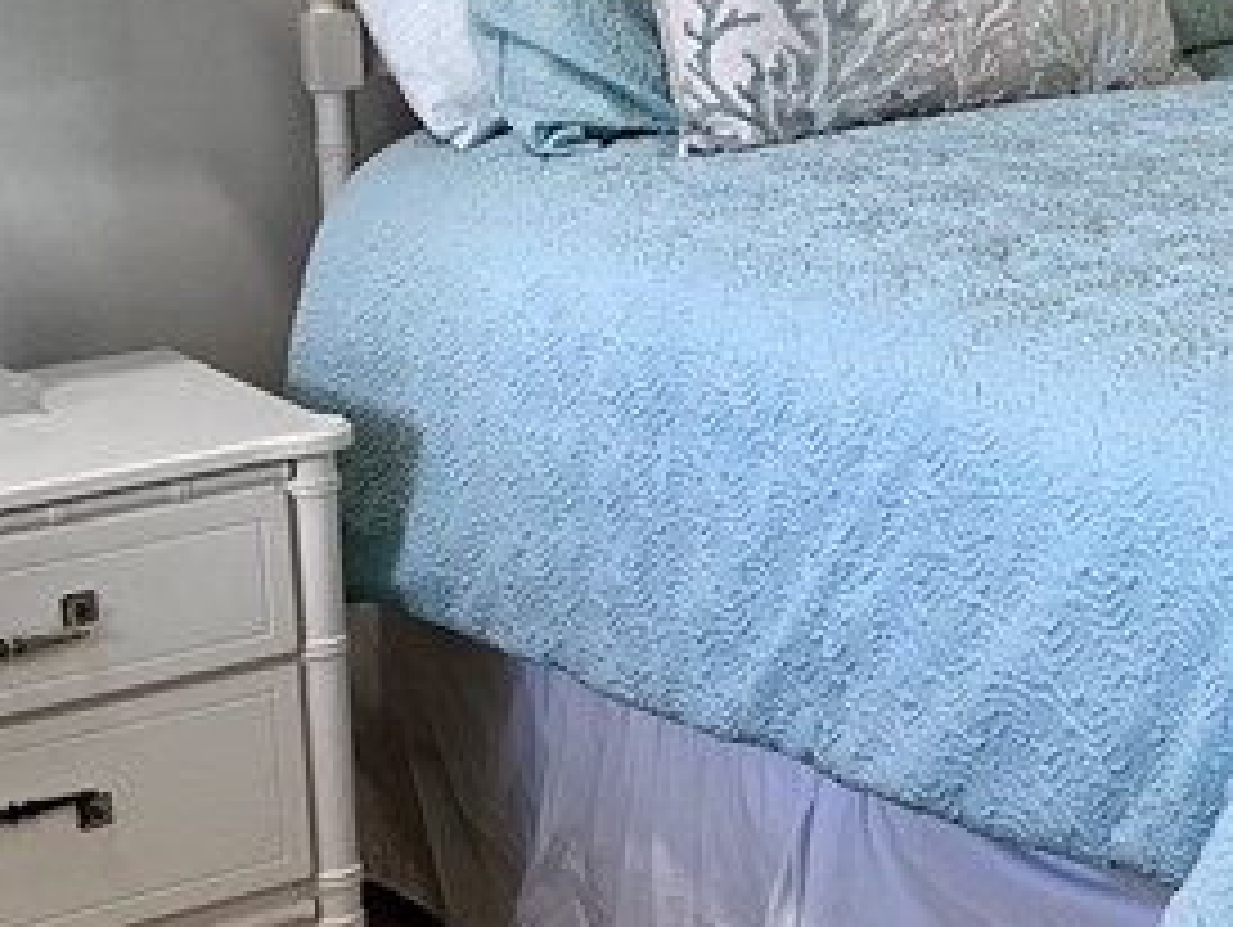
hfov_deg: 18.1
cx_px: 1836
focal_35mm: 97
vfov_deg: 14.9
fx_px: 3458
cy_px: -68
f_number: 1.6
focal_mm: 5.1
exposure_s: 1/120
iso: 100
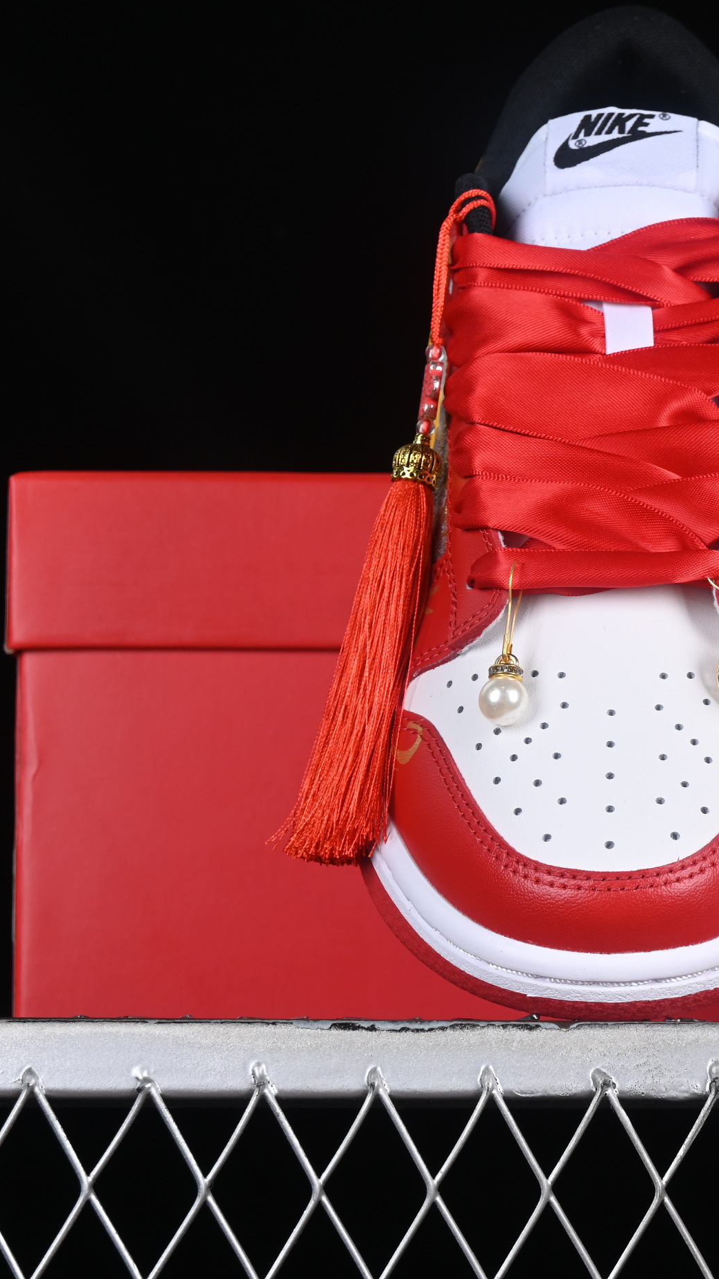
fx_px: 3999
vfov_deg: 18.2
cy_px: 640
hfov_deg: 10.1
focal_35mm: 118
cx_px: 807
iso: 160
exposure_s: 1/80
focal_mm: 50
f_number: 8
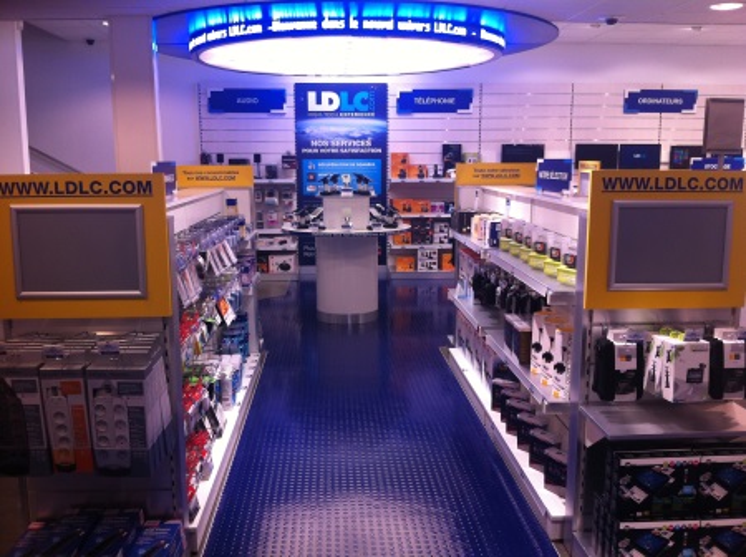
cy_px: 278
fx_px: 753
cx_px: 373
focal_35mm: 35
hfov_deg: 52.7
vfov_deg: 40.6
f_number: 2.8
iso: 80
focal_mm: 3.85
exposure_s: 1/40
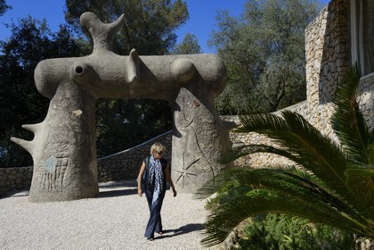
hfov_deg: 54.4
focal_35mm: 35
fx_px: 364
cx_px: 187
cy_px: 125
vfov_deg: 37.9
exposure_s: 1/125
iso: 200
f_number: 18
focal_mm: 35
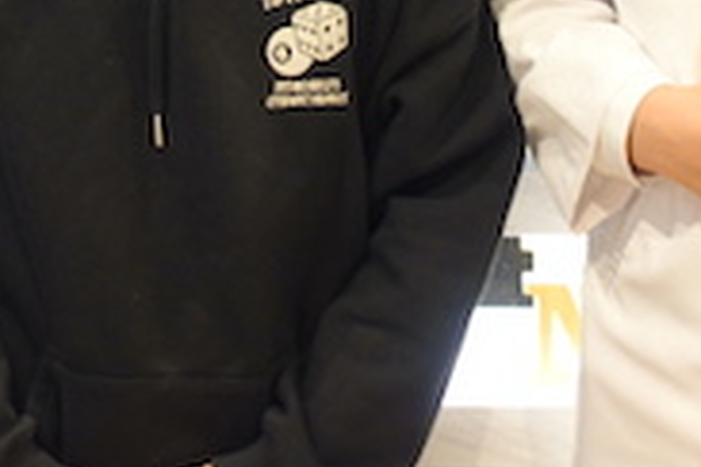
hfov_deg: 22.1
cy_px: -241
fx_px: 1791
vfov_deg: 13.9
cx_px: 425
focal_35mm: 92
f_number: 1.8
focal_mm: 10.4
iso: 200
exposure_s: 1/30
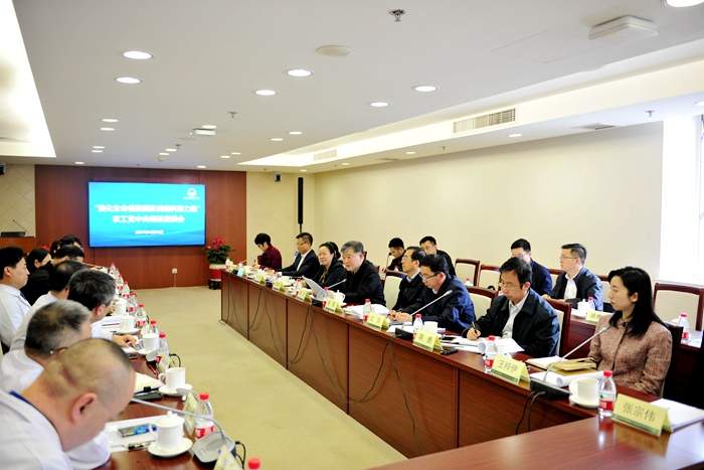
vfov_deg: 45.0
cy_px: 235
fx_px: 567
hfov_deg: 63.6
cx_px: 352
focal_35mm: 29
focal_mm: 29
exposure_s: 1/80
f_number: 2.8
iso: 800
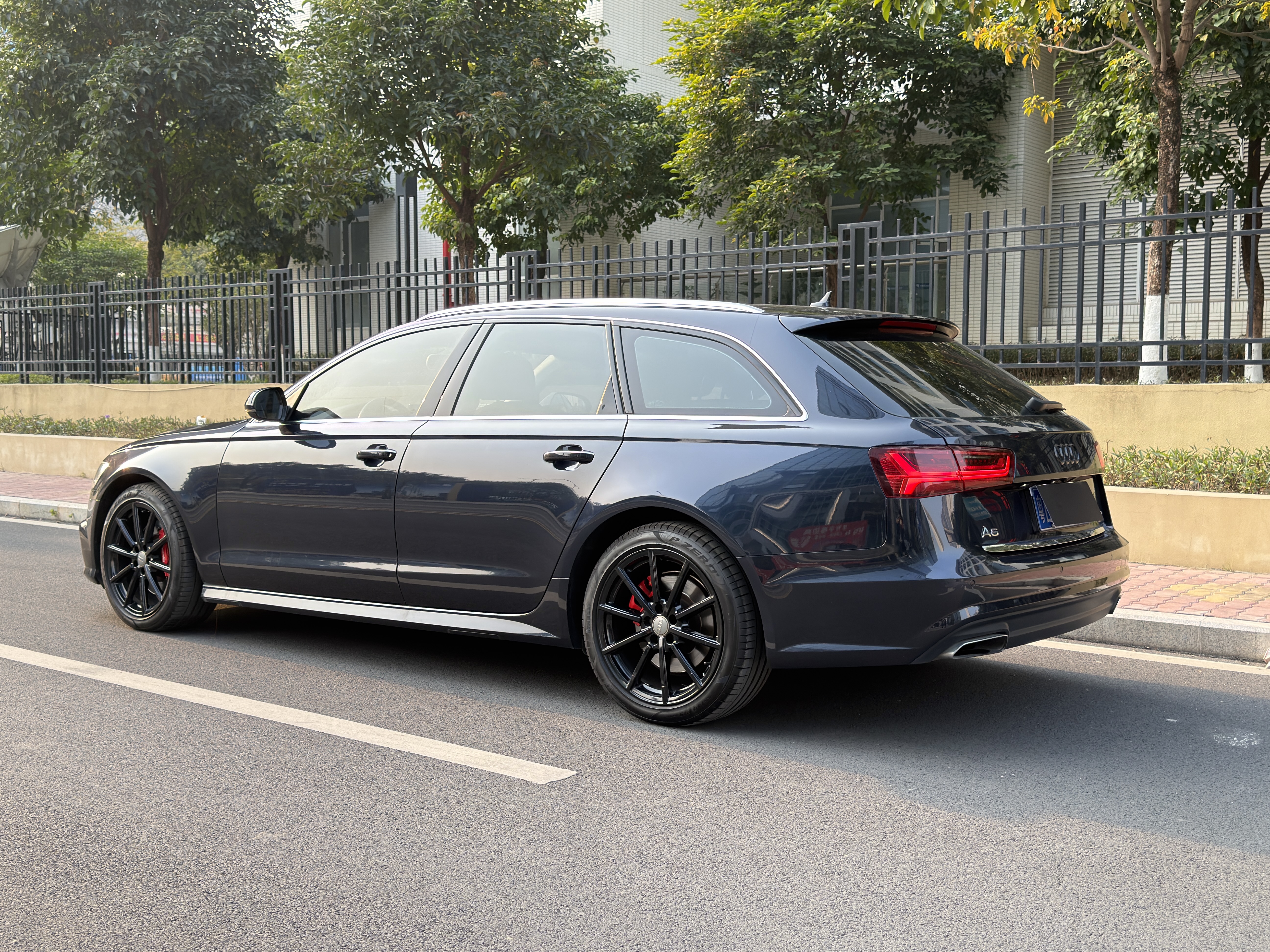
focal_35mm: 38
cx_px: 635
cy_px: 476
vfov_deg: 37.7
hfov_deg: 49.0
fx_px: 1394
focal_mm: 6.76
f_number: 1.78
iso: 64
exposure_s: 1/403
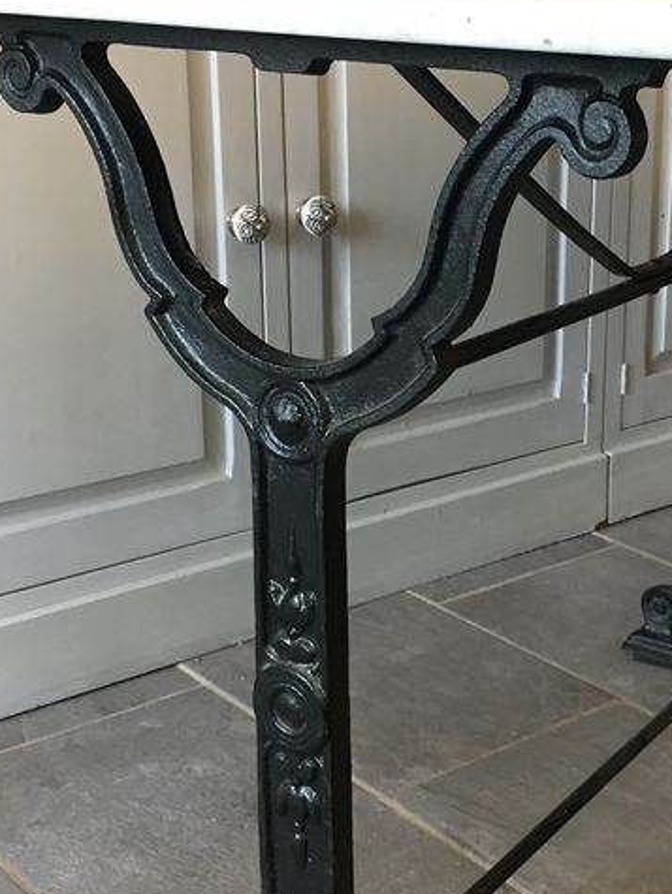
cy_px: 461
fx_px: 1577
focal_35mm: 61
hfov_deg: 23.7
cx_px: 533
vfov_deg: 31.7
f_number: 2.2
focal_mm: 4.15
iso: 200
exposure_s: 1/33
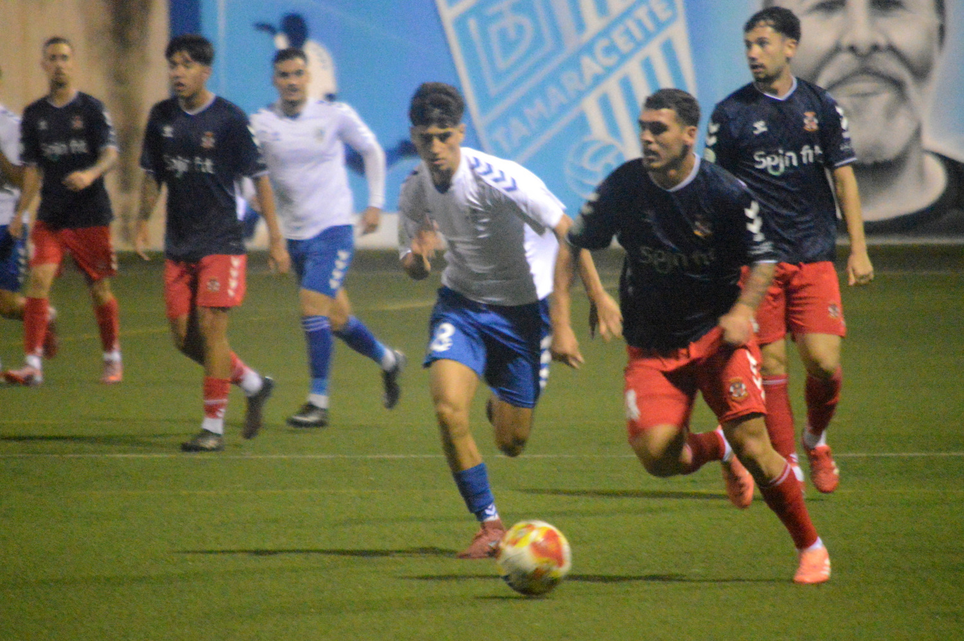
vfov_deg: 3.3
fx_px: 11239
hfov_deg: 4.9
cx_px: 482
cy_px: 320
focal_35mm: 420
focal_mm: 280
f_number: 6.3
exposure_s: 1/160
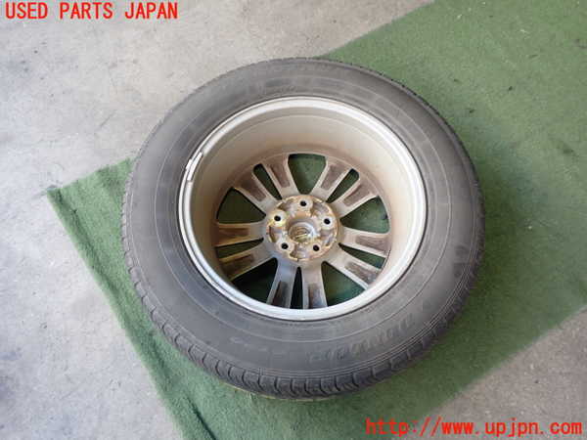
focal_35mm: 30
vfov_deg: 46.8
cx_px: 294
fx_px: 509
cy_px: 220
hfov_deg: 60.0
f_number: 2.3
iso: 200
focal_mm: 5.4
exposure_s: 1/60
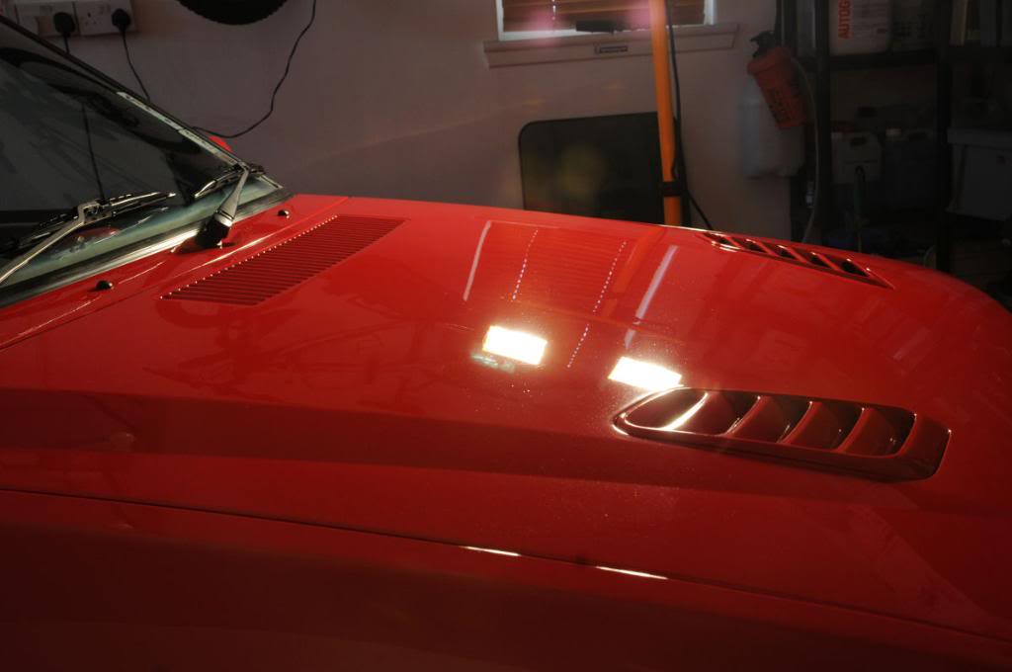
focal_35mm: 45
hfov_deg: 43.7
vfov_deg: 29.8
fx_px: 1263
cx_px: 506
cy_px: 336
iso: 400
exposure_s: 1/13
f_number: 9
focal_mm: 30
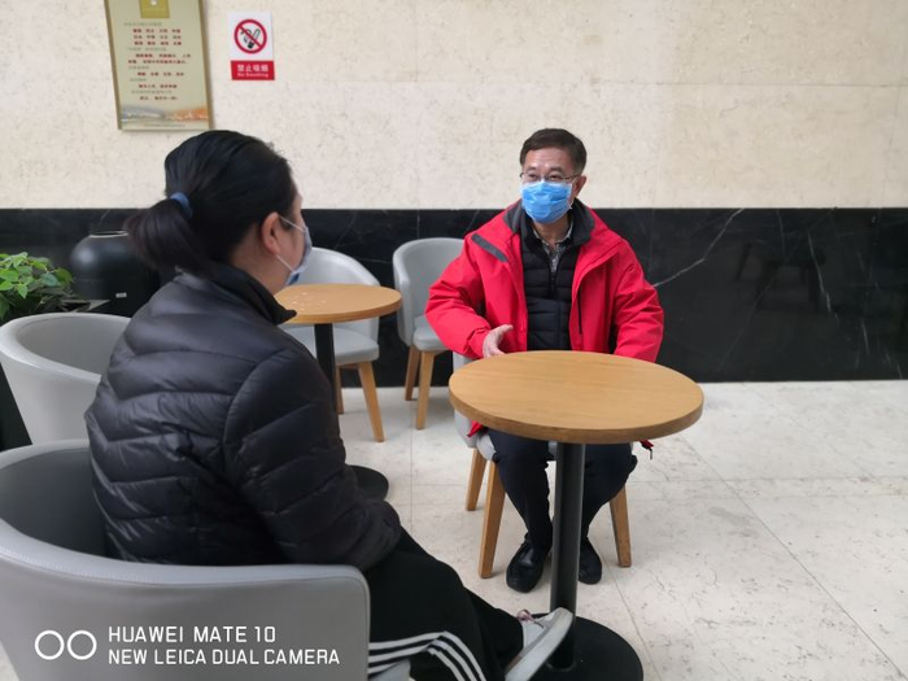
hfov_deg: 65.3
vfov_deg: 51.4
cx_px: 454
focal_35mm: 27
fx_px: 708
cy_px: 340
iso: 160
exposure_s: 1/120
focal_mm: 3.95
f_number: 4
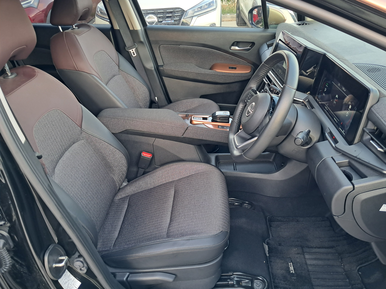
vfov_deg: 51.4
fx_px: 301
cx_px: 193
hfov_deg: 65.3
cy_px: 144
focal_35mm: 27
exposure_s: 1/50
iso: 100
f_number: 1.8
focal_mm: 4
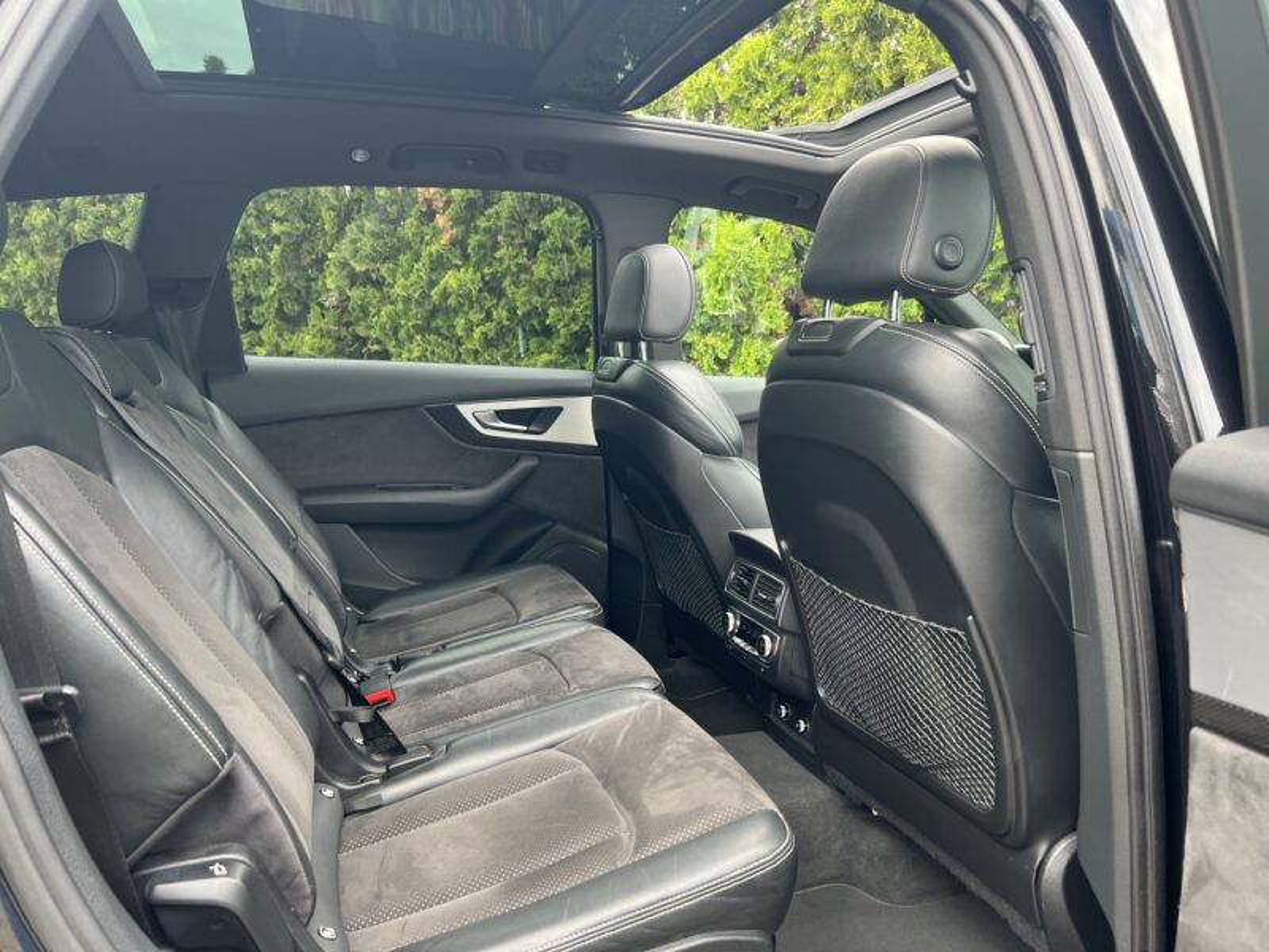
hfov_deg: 67.3
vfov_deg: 53.1
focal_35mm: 26
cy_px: 476
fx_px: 953
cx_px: 634
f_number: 1.5
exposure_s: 1/121
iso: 80
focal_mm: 5.7
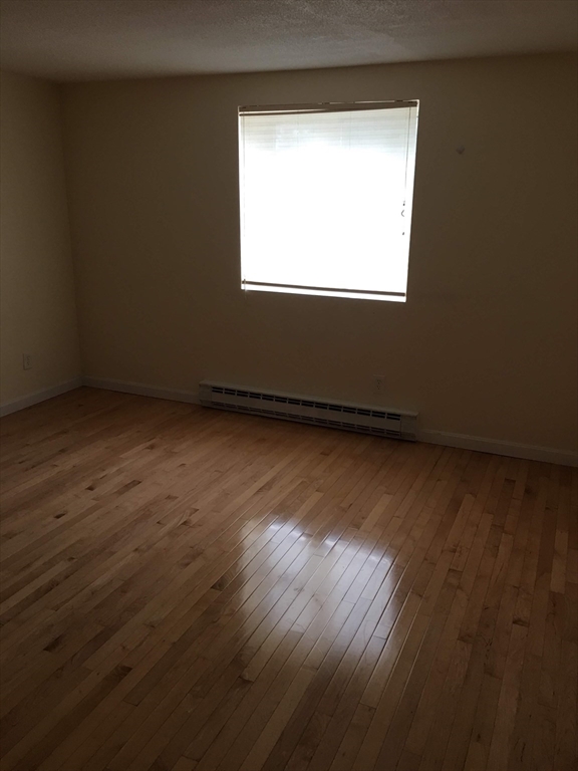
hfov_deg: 48.2
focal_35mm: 29
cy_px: 386
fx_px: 646
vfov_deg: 61.7
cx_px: 289
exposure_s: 1/15
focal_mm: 4.15
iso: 25
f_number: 2.2
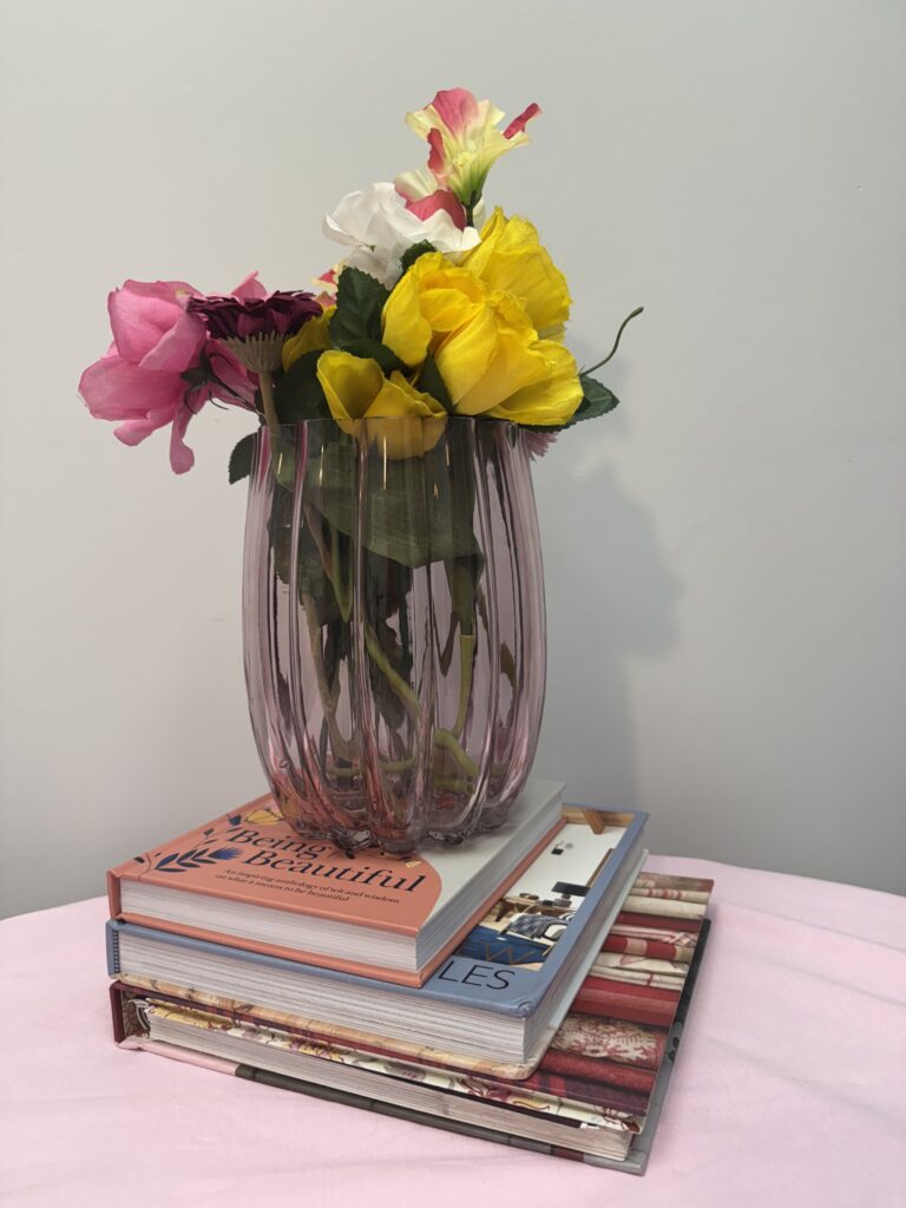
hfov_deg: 56.8
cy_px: 604
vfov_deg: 71.6
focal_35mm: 24
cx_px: 453
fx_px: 838
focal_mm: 6.76
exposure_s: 1/120
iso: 100
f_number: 1.78
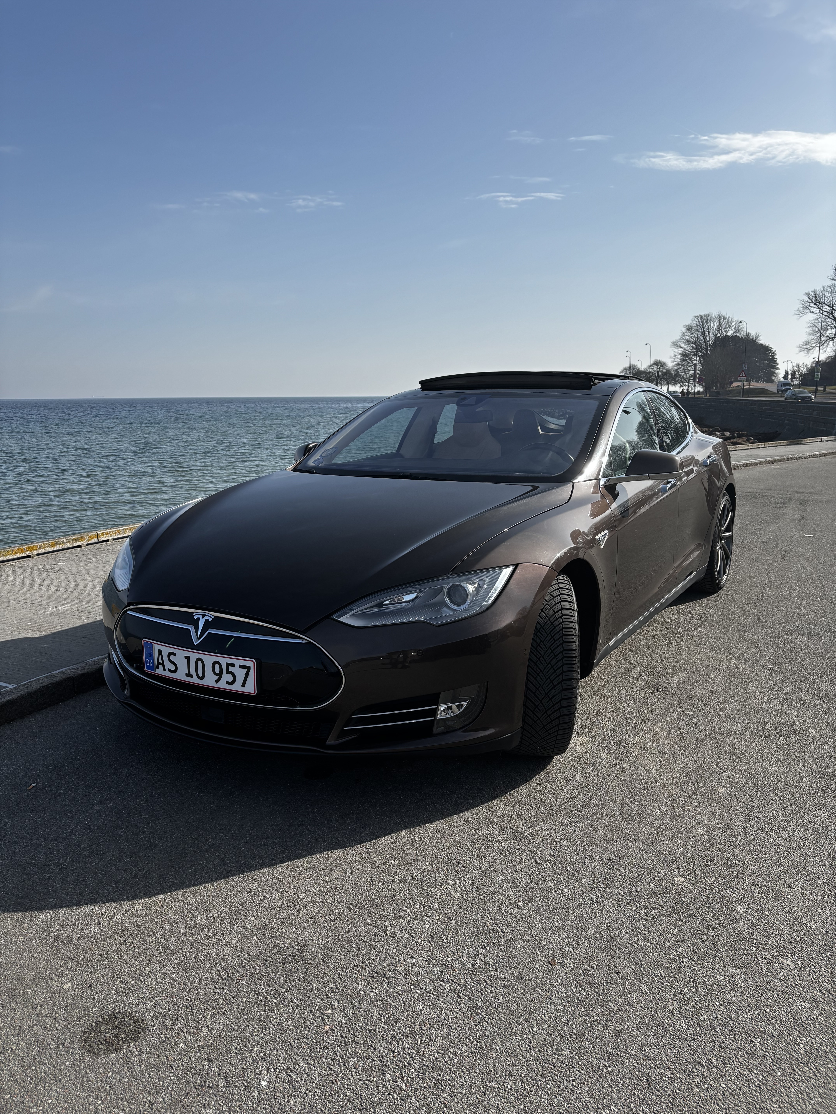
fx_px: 837
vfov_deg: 67.3
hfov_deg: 53.1
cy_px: 557
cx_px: 418
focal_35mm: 26
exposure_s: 1/4082
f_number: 1.6
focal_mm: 5.96
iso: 50
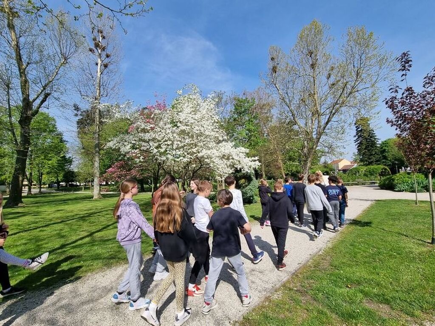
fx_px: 163
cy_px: 163
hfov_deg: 106.2
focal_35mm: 13
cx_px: 218
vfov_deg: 89.9
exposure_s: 1/2104
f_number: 2.2
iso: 50
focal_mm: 2.2
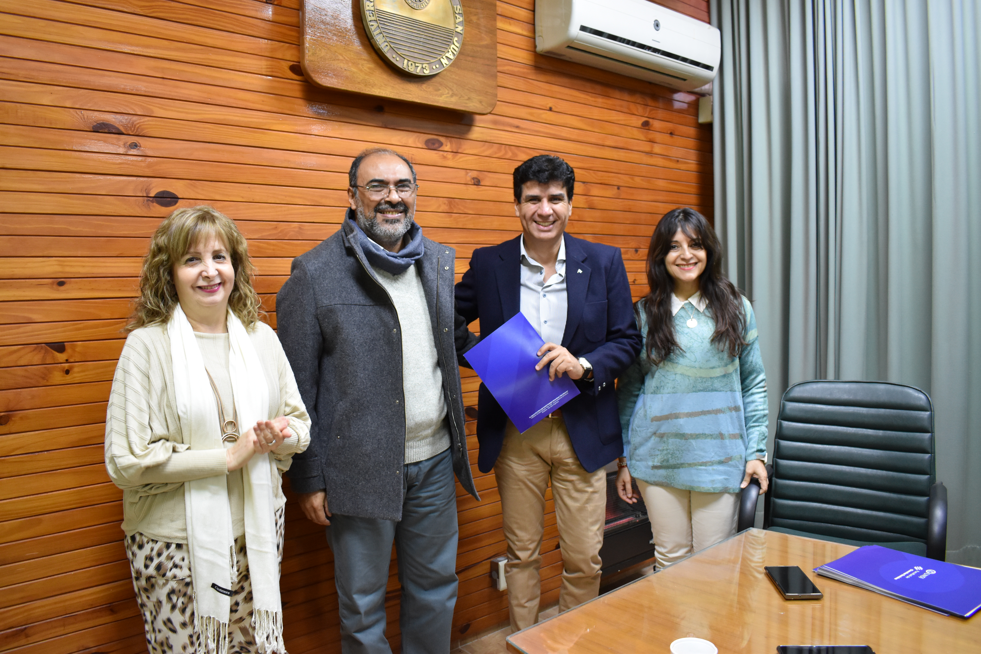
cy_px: 327
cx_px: 490
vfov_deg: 47.9
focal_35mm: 27
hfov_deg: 67.4
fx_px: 736
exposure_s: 1/30
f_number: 4
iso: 1250
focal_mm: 18
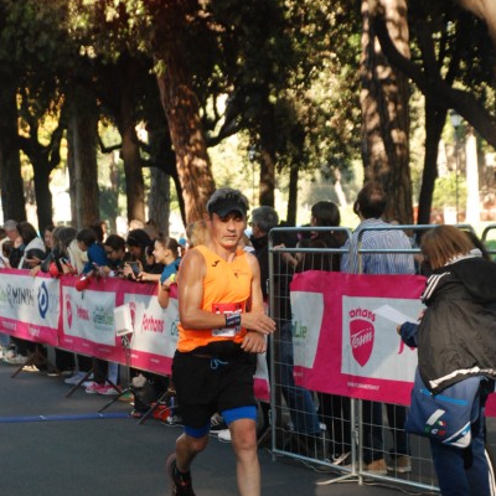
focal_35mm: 134
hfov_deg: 13.0
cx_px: 247
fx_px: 2172
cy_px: 341
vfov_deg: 13.0
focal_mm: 70
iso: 1000
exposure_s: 1/320
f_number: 5.6
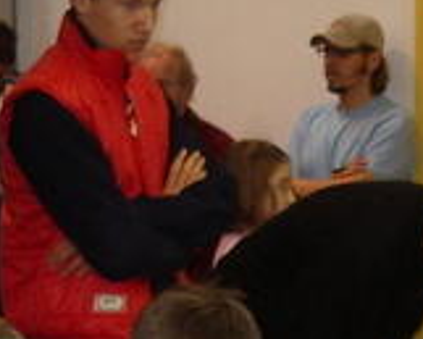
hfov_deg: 12.8
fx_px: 1841
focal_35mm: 147
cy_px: 310
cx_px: 499
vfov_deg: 10.5
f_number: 2.6
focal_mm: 5.8
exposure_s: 1/60
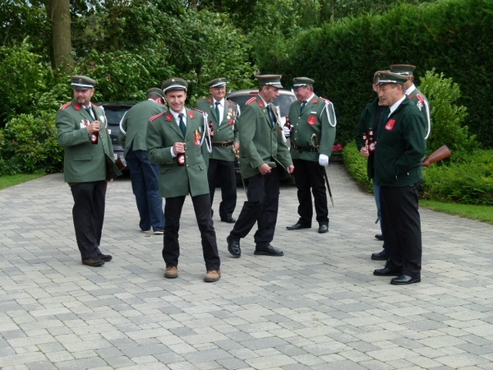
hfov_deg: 33.2
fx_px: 826
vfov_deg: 25.2
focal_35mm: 58
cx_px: 246
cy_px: 185
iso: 100
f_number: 4
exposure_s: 1/320
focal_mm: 10.5
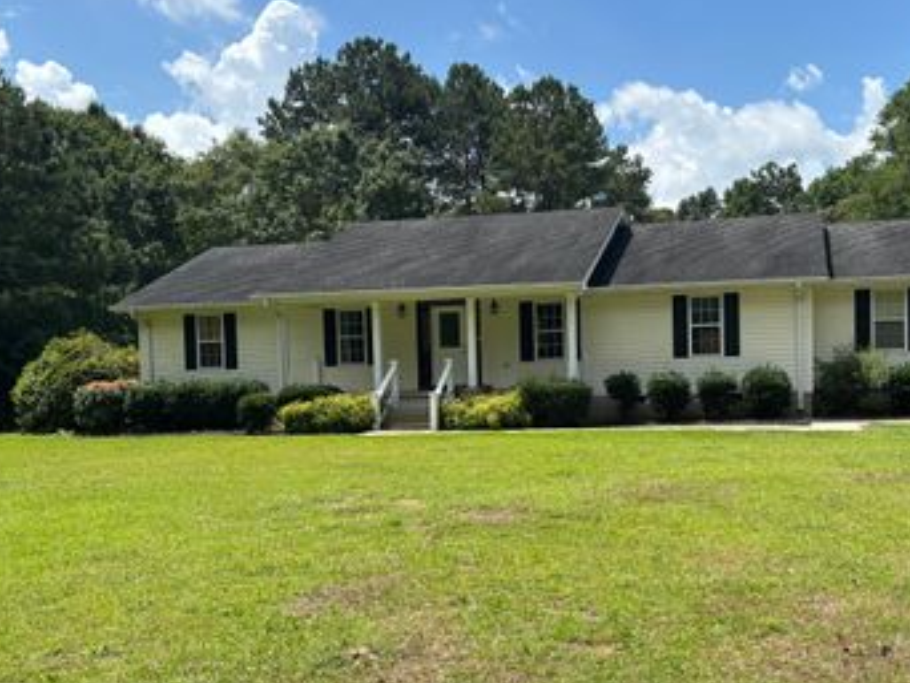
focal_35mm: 38
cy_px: 392
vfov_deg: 37.7
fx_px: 1000
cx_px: 537
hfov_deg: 48.7
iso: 50
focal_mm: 5.96
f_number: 1.6
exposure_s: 1/2933
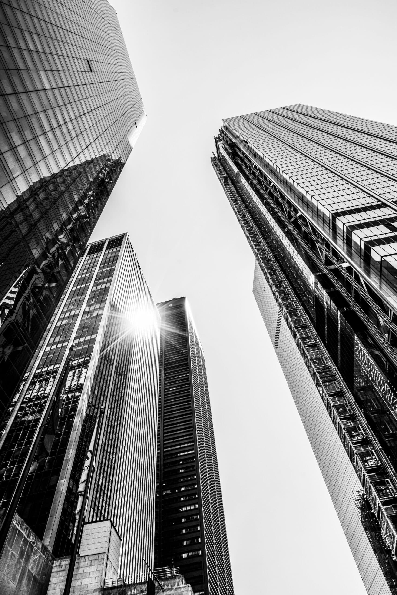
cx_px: 198
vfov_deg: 73.7
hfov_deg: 53.2
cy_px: 298
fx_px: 397
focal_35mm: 24
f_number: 10
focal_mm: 24
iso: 50
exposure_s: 1/250
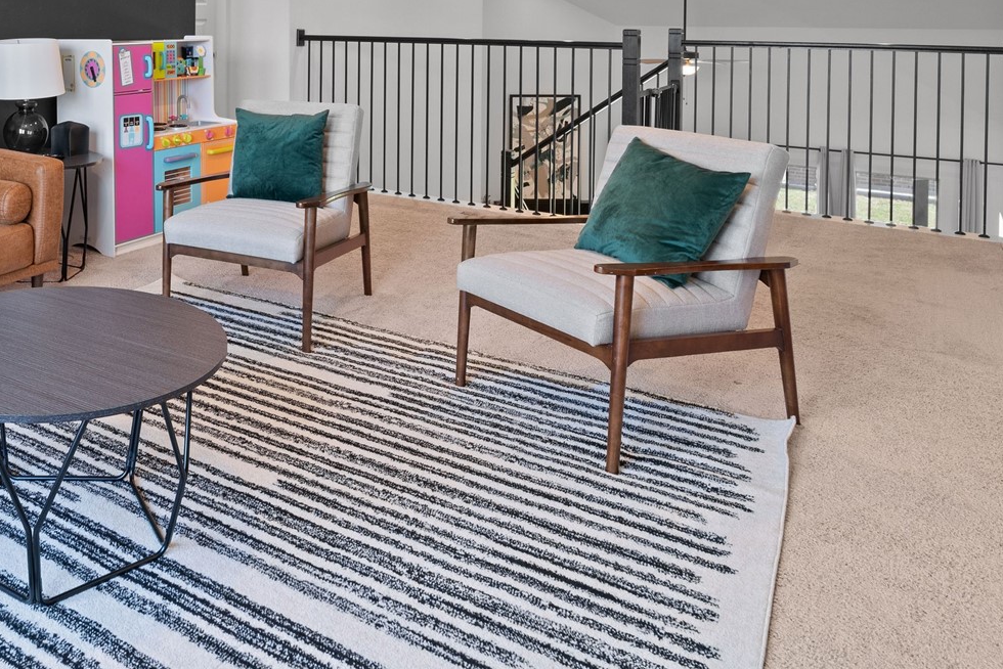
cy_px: 18
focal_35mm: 31
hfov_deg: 55.3
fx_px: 864
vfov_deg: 38.2
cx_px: 176
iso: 400
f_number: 8
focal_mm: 14
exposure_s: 1/5
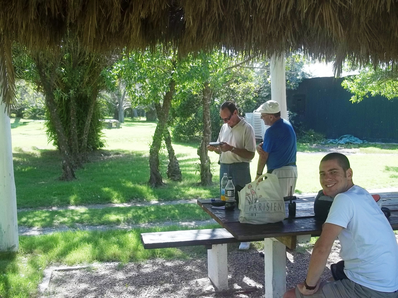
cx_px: 199
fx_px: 414
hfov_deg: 51.4
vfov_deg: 39.7
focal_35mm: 36
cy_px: 149
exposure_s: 1/160
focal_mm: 6.5
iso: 64
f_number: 3.1
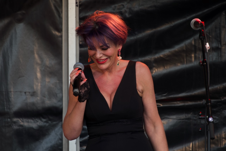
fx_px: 1884
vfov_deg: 4.6
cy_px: 76
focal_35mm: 300
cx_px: 113
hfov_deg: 6.9
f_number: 4
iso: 100
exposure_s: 1/80
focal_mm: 110.13
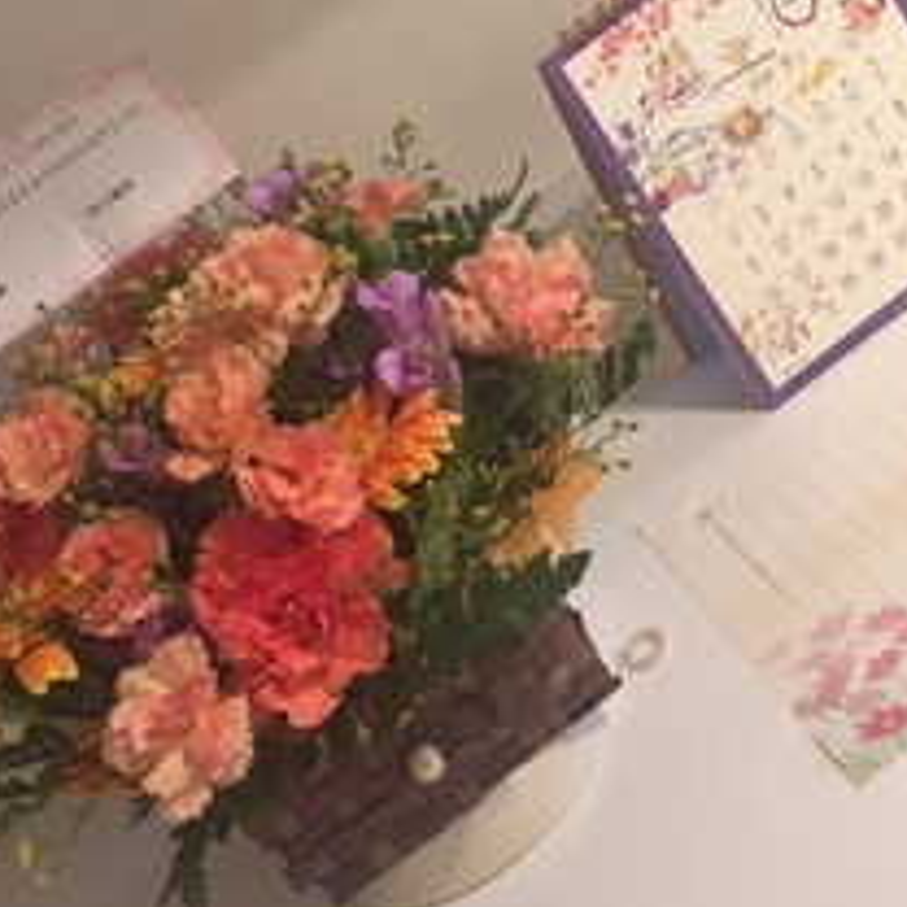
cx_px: 512
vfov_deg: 36.3
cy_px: 286
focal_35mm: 46
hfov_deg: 36.7
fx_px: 1364
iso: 160
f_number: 2.2
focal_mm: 4.15
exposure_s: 1/30
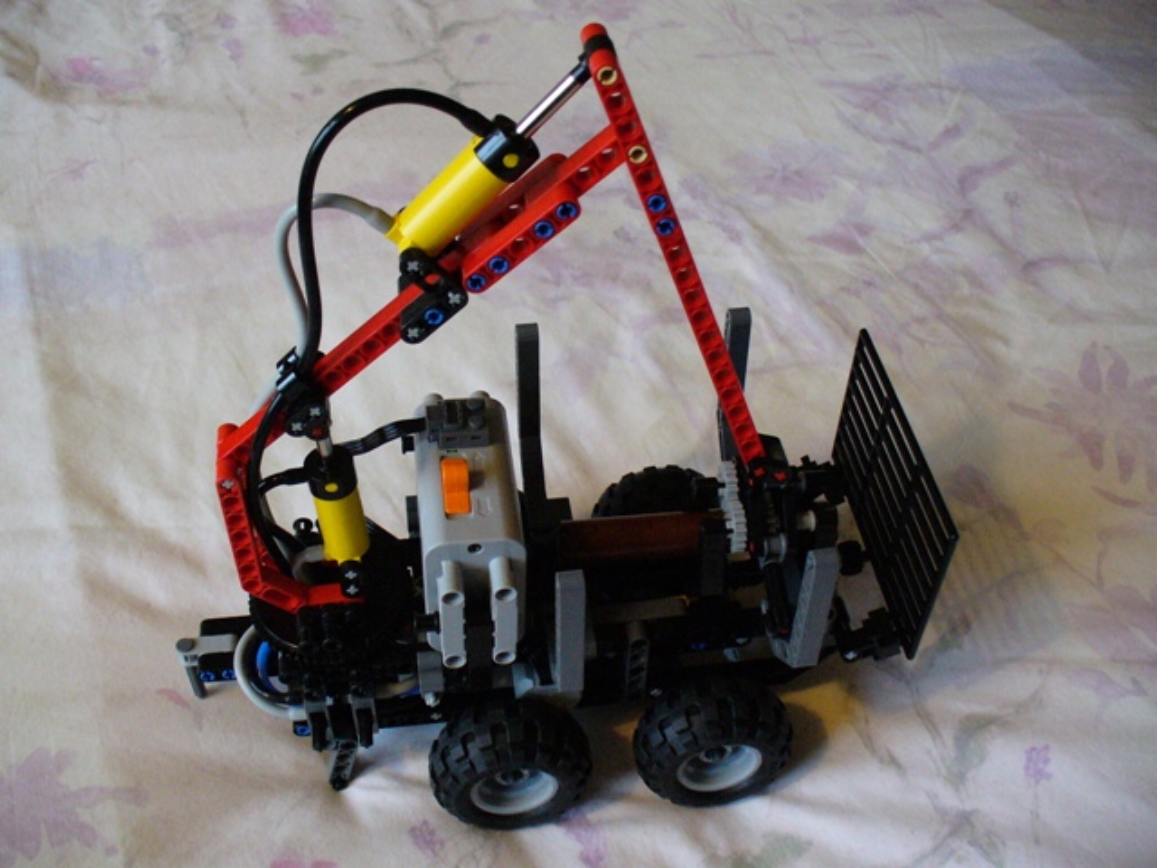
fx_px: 1237
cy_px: 434
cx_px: 578
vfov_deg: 38.7
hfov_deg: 50.1
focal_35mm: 37
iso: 400
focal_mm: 6.1
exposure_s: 1/50
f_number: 2.8
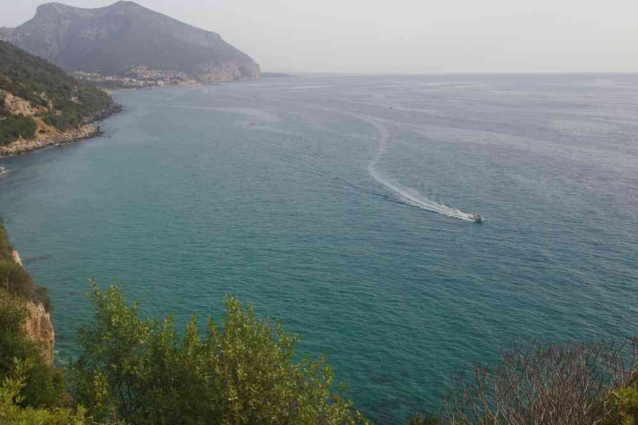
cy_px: 212
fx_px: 691
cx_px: 319
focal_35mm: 39
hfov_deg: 49.6
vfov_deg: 34.2
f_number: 11
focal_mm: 26
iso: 200
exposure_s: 1/60
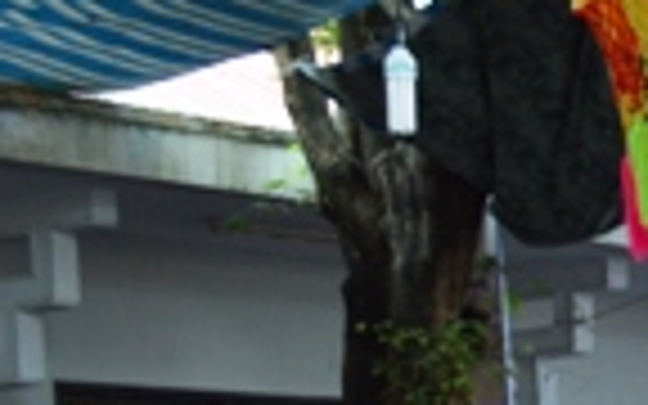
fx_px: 2879
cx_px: 1431
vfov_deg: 7.7
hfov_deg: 11.2
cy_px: 796
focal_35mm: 163
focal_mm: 24
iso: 400
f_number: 5.6
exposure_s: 1/125
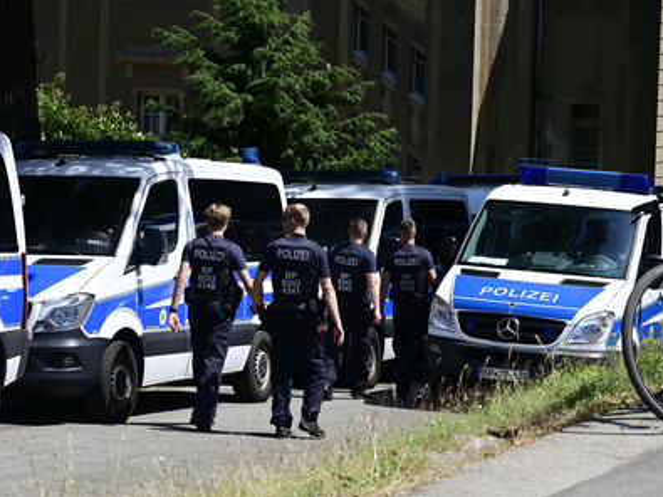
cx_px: 296
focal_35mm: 114
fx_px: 2183
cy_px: 248
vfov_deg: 13.0
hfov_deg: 17.3
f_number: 8
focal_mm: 104
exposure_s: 1/250
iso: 125
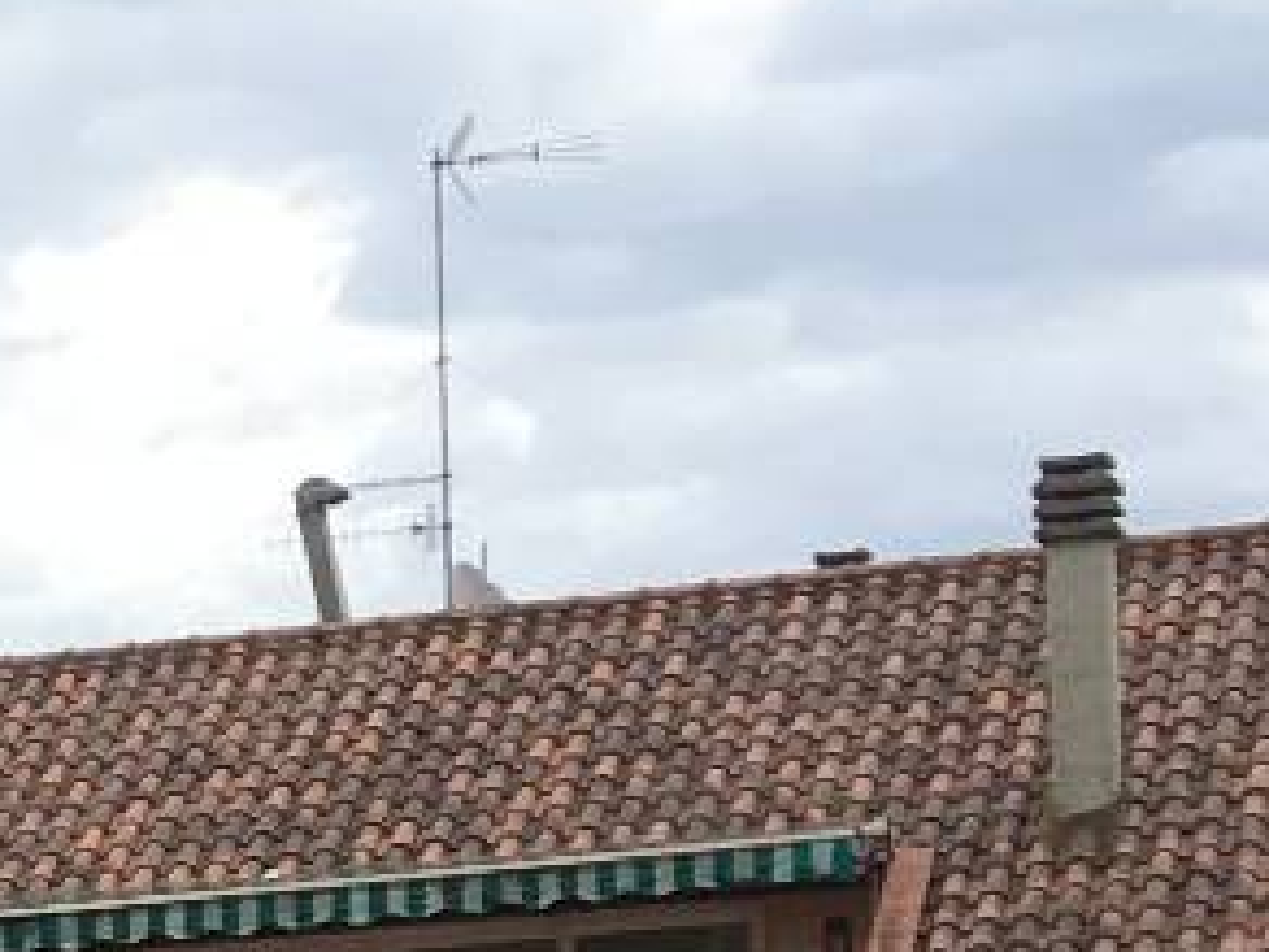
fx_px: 7002
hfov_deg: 8.9
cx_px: -2260
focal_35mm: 191
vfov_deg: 7.5
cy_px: 1752
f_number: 2.2
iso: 25
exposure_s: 1/769
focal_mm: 4.15
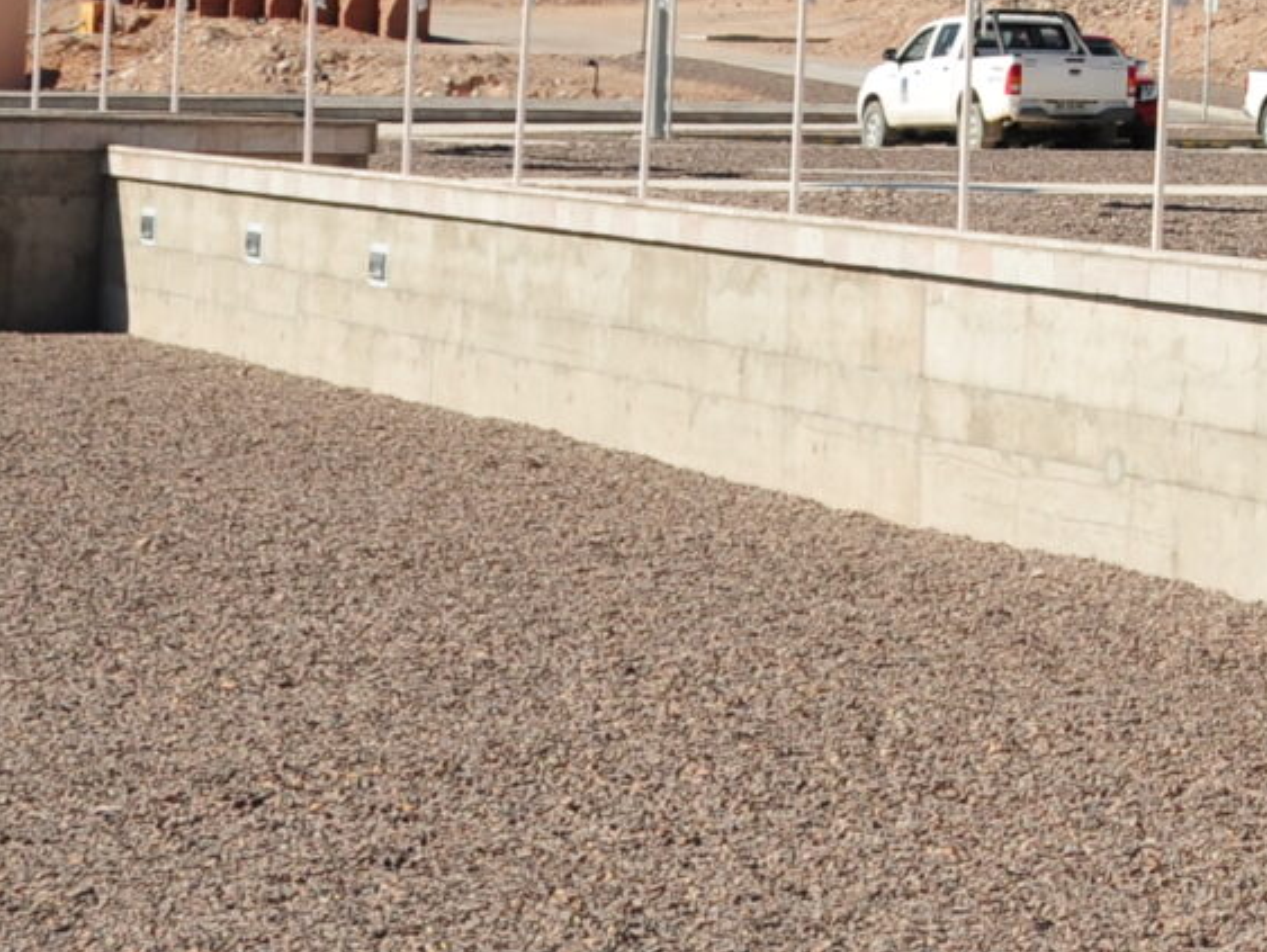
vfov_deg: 10.5
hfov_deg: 13.7
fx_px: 4944
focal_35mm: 135
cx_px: 1904
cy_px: -583
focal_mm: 22
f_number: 7.1
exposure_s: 1/160
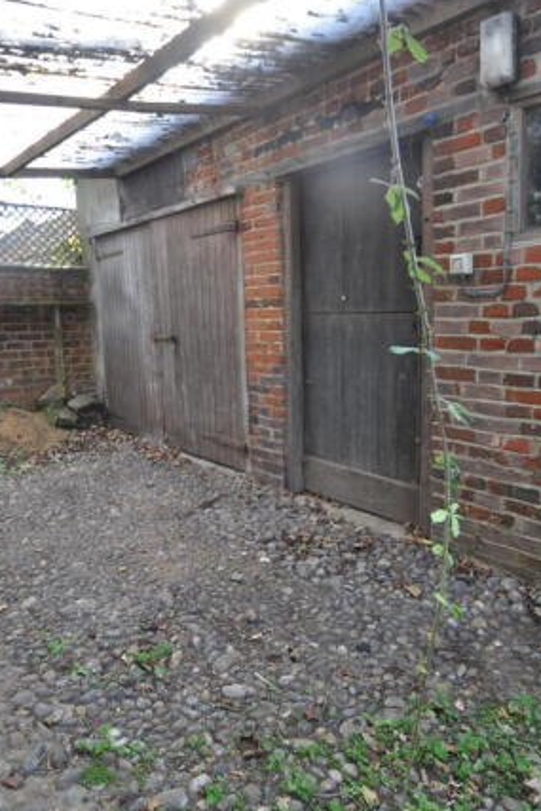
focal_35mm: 23
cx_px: 275
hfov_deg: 55.1
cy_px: 405
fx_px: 518
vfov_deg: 76.1
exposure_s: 1/250
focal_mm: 10
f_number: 4
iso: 400
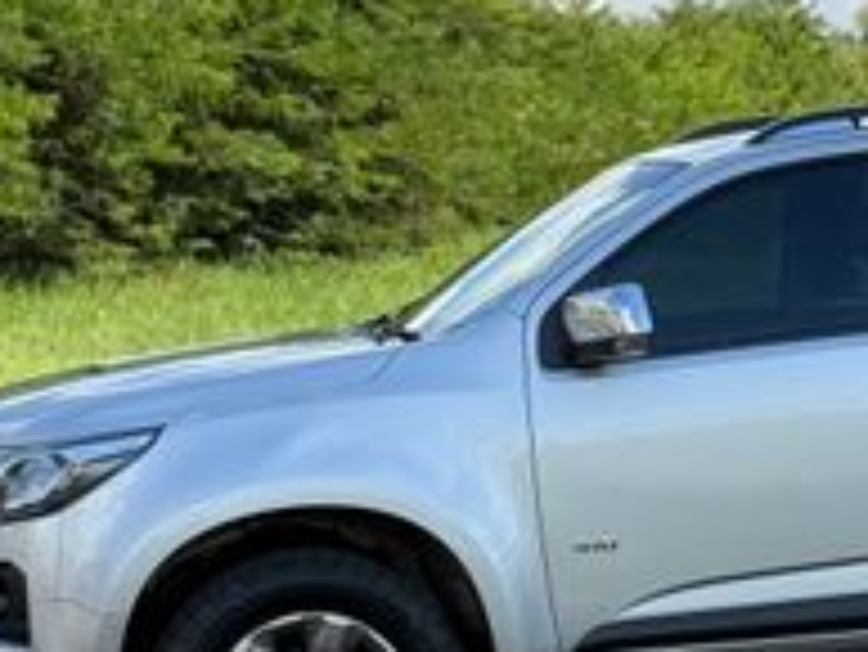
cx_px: 922
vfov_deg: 12.6
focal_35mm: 117
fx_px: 2936
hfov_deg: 16.4
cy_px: 535
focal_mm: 6.76
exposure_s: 1/3378
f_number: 1.78
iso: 100
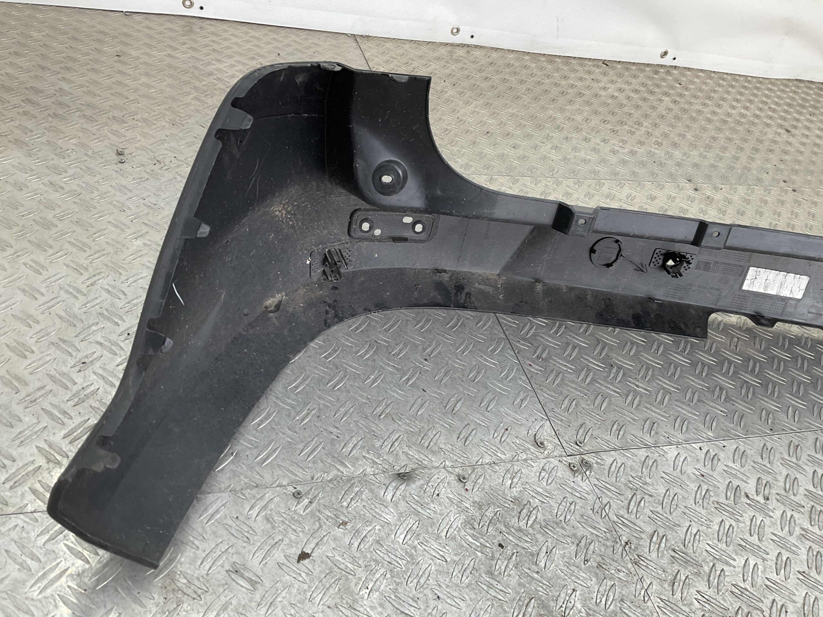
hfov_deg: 61.7
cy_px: 308
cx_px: 412
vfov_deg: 48.2
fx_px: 689
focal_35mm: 29
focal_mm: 3
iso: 32
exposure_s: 1/120
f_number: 1.8
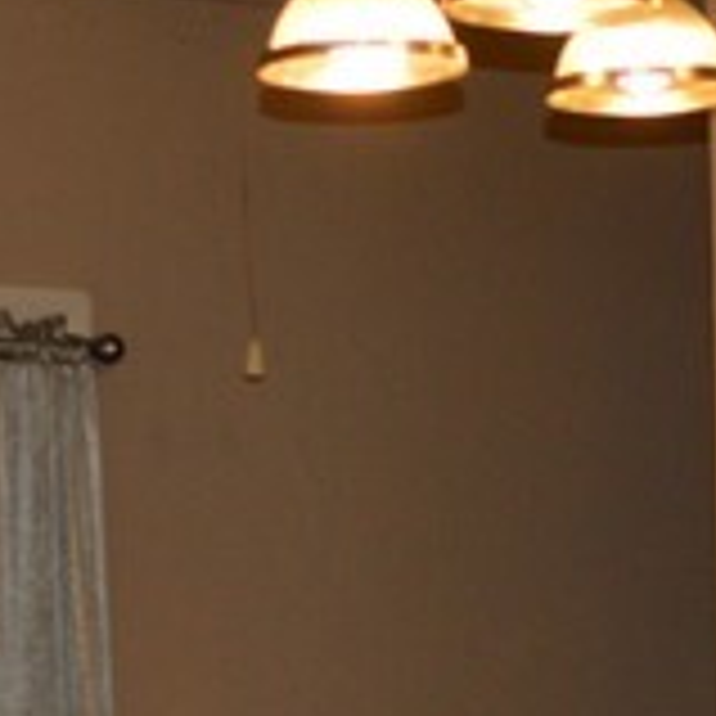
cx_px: 498
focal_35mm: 209
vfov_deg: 8.3
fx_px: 4891
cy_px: 770
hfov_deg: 8.4
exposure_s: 1/60
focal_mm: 24
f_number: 4
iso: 500
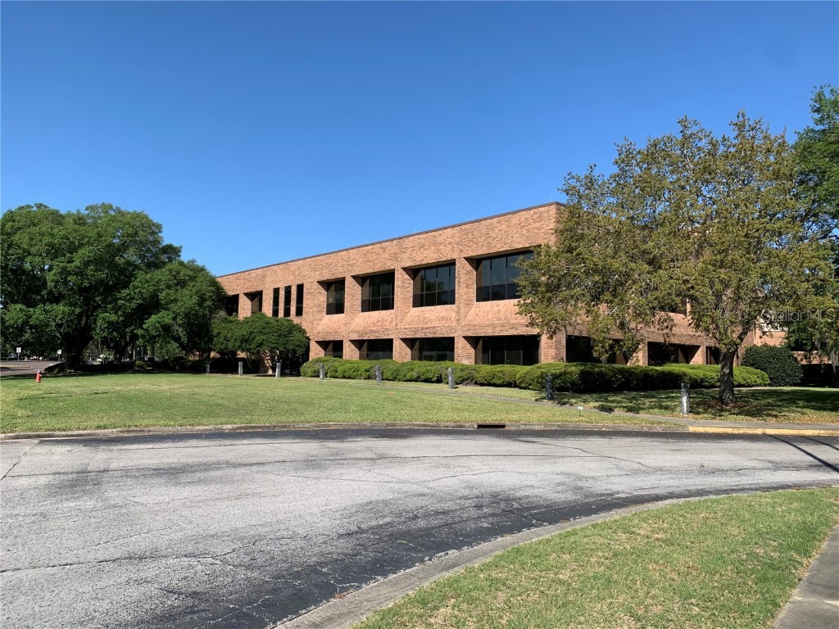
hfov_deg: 67.3
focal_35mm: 26
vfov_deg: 53.1
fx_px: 630
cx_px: 420
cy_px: 314
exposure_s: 1/2033
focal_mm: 4.25
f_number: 1.8
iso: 25
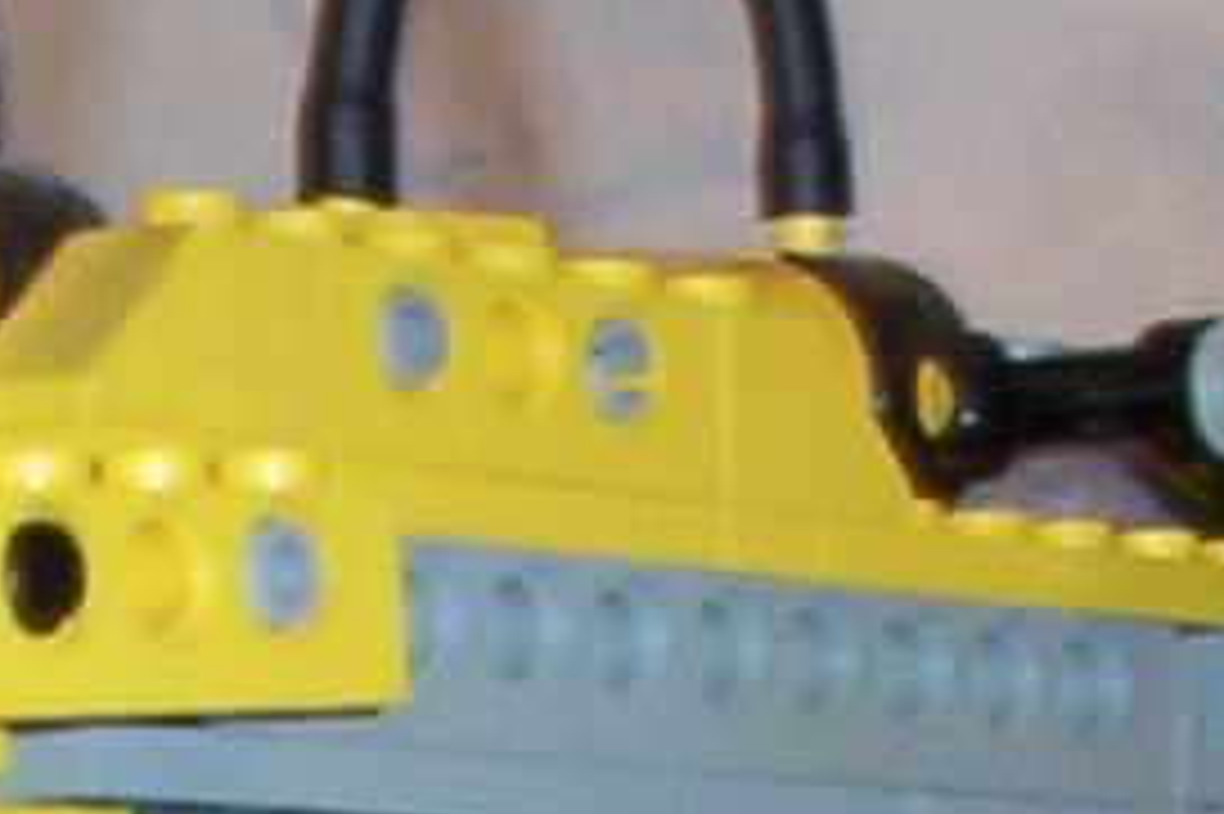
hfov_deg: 8.4
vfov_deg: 5.4
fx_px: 8291
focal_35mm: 244
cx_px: 486
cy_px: 2010
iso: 140
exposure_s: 1/30
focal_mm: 6
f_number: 4.5
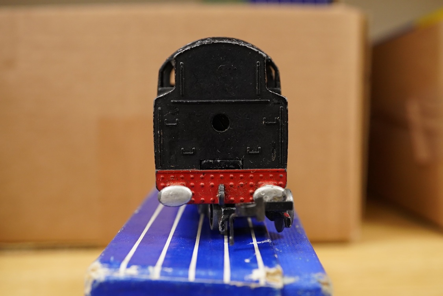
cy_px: 148
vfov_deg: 29.9
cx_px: 222
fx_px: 554
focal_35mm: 45
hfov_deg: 43.6
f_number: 10
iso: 2500
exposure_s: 1/80
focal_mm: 30
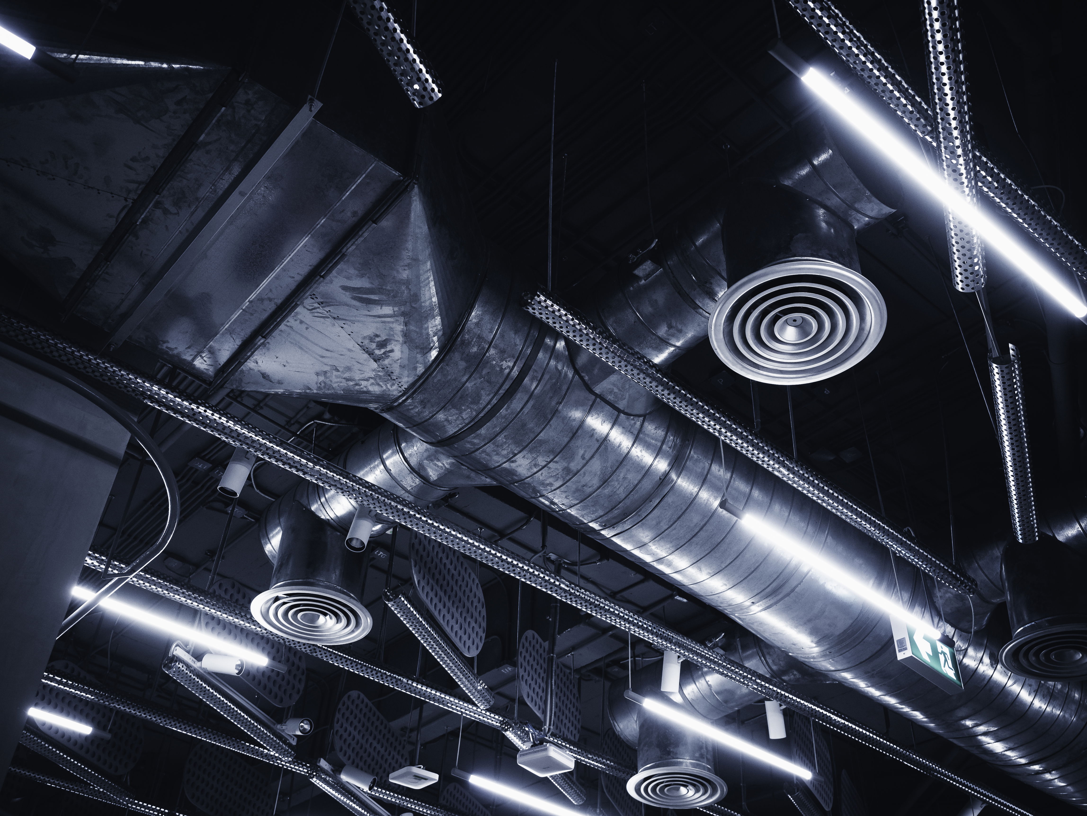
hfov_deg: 51.3
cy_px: 408
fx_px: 1131
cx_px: 544
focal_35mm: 36
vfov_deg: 39.7
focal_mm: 18
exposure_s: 1/60
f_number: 2.8
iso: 400
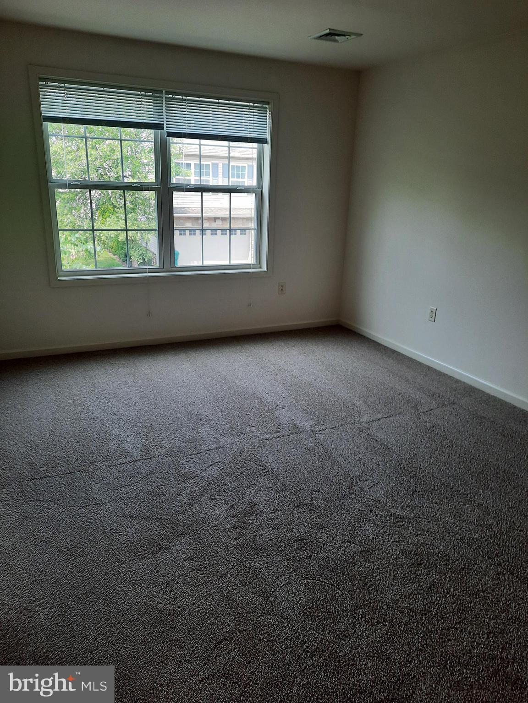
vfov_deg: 69.4
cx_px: 264
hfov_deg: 54.9
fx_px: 508
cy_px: 352
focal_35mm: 25
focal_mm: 4.6
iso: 50
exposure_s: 1/60
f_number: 2
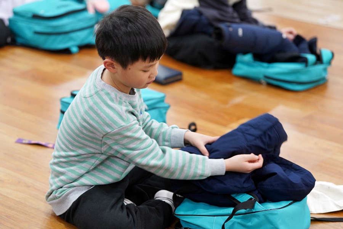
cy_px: 114
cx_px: 172
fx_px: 972
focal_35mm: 102
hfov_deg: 20.0
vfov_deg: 13.4
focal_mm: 102
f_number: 3.2
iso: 1600
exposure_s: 1/160
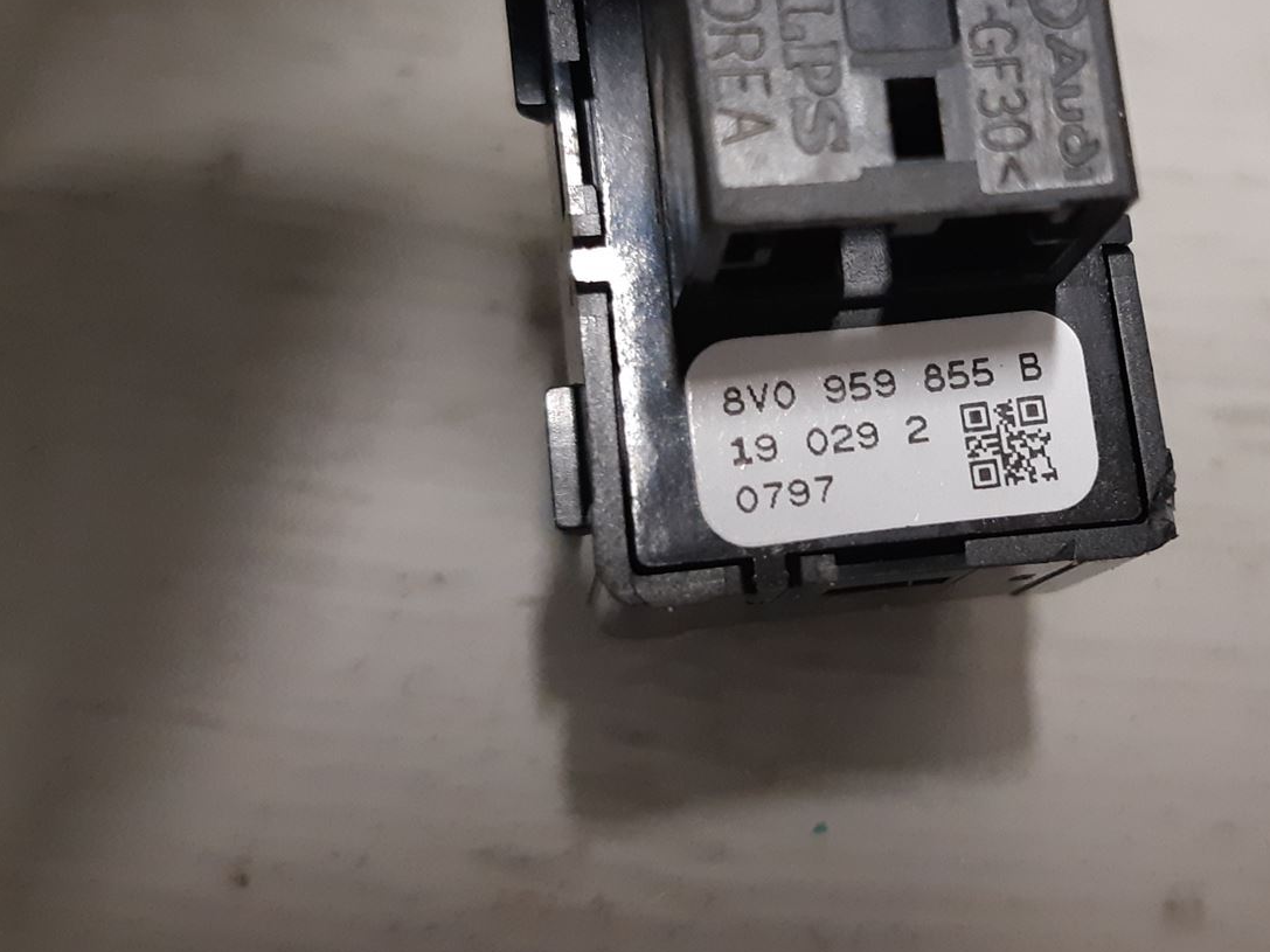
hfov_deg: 38.2
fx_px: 1798
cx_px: 912
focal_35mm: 49
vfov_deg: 29.6
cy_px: 360
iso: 250
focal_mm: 3.93
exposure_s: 1/50
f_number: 1.7
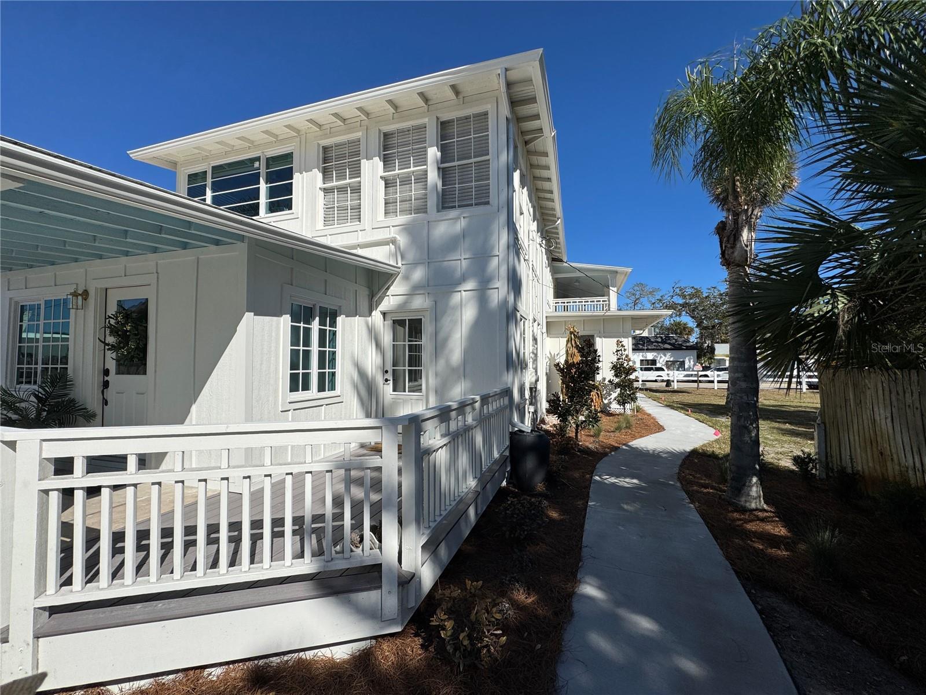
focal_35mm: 14
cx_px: 463
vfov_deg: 85.7
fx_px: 375
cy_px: 348
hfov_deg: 102.1
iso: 50
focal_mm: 2.22
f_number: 2.2
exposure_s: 1/3906
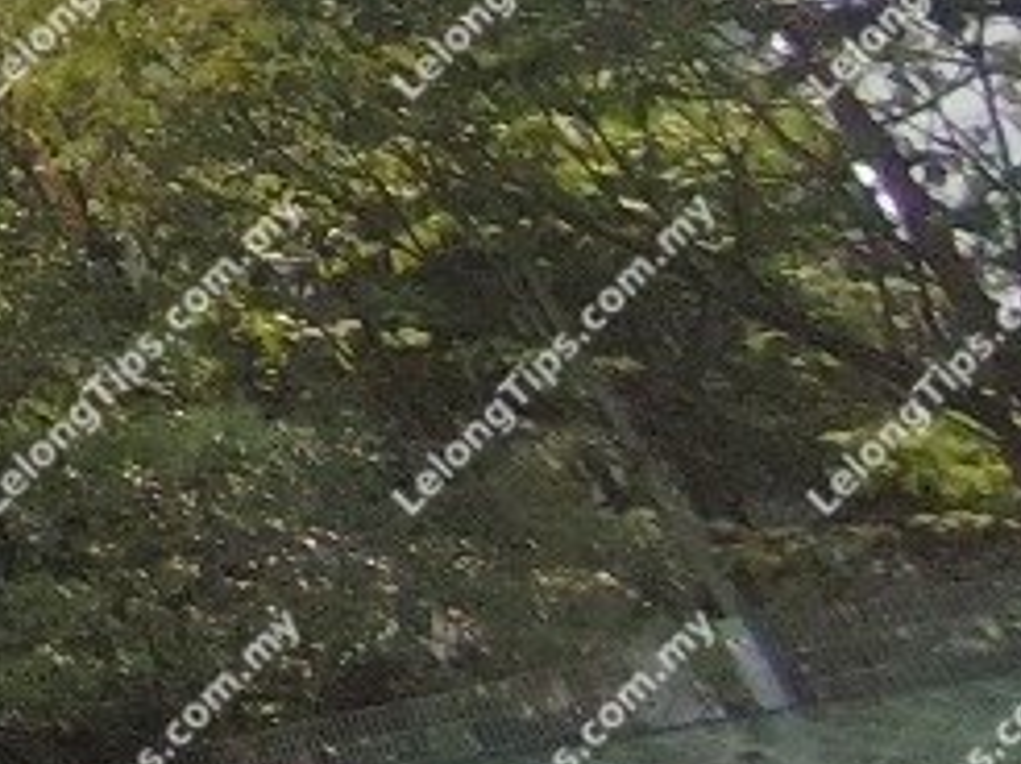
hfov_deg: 13.9
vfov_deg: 14.6
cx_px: -1573
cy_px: -774
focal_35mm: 83
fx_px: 2446
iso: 50
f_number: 2.2
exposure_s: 1/1697
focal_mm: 1.65
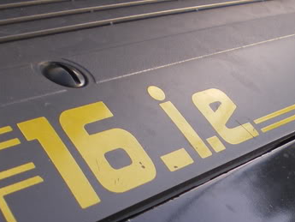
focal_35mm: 88
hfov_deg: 22.2
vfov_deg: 16.7
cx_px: 171
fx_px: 750
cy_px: 182
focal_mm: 6.3
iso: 64
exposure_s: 1/100
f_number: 3.1
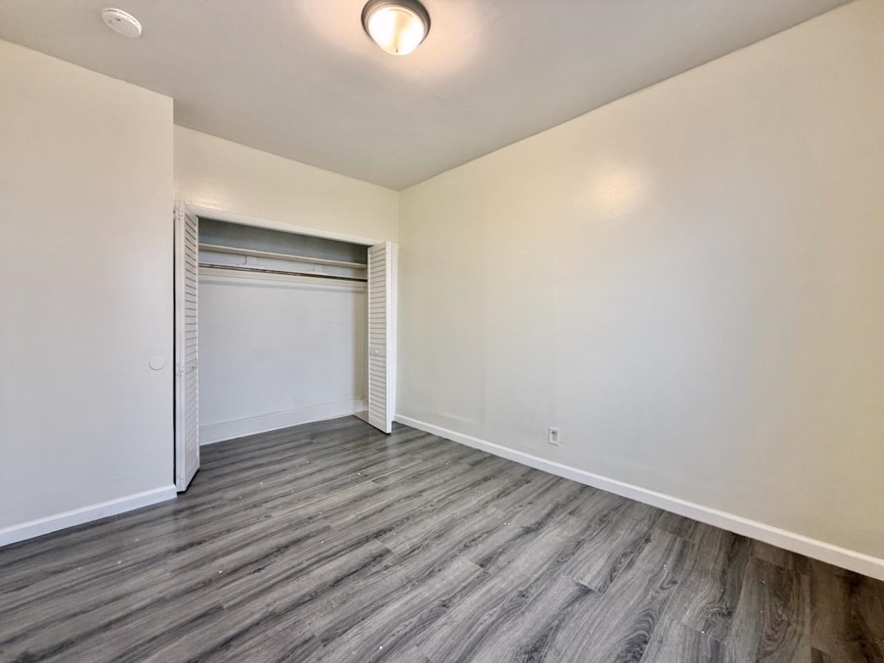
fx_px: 358
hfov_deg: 102.1
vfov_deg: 85.7
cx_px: 442
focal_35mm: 14
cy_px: 332
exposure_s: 1/120
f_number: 2.2
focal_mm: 2.22
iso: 160
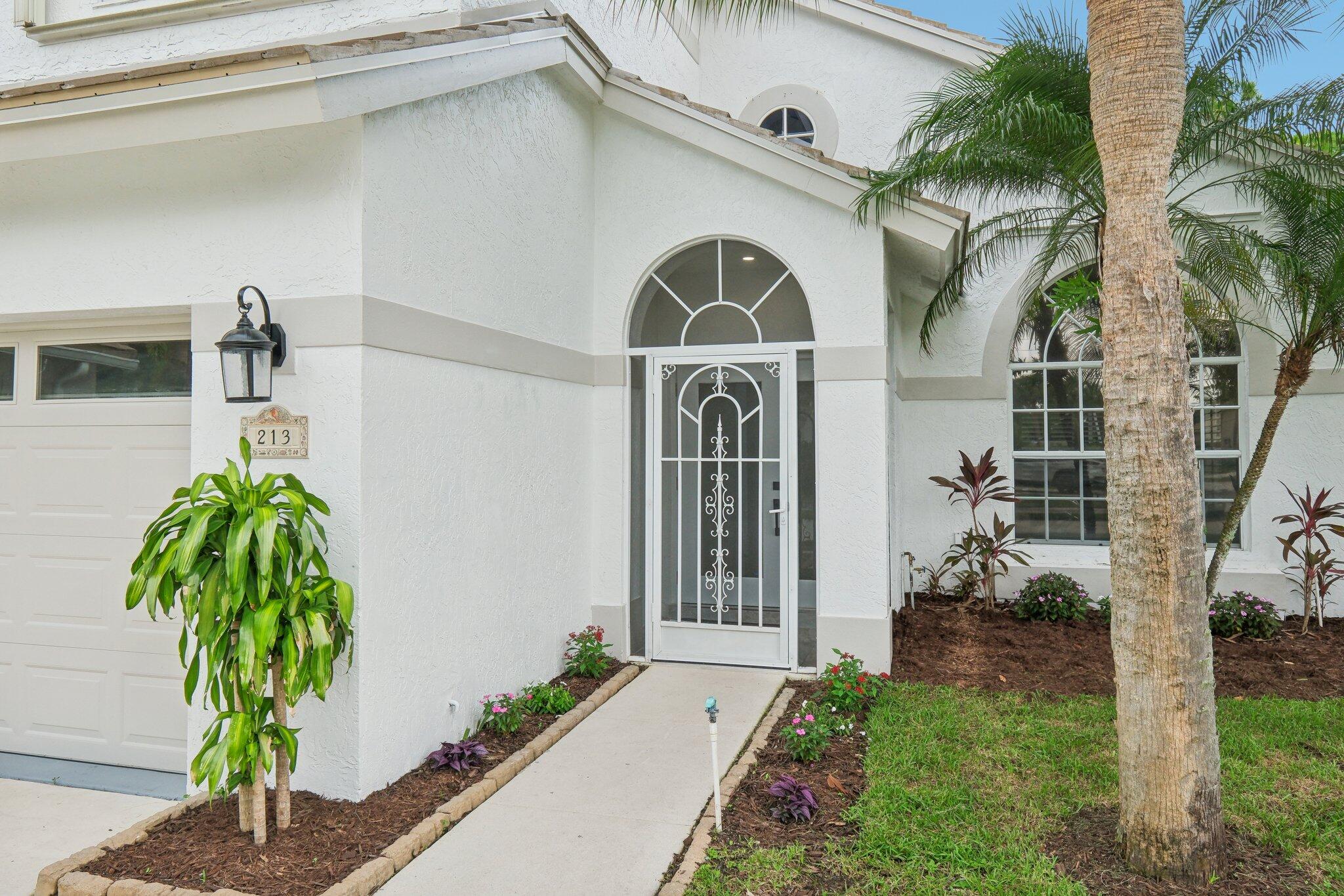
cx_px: 672
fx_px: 896
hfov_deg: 73.7
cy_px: 448
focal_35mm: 24
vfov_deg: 53.1
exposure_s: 1/300
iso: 400
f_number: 8
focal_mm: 15.9
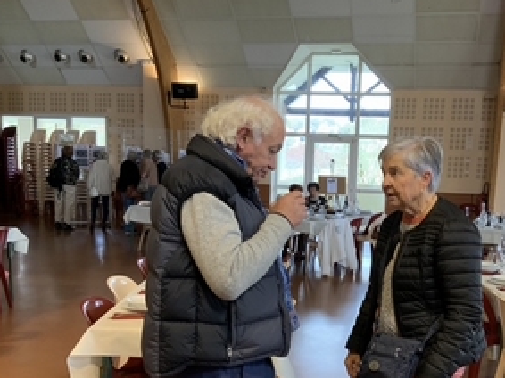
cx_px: 323
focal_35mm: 41
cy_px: 244
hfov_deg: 45.3
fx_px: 598
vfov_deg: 34.9
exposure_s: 1/50
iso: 64
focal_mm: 3
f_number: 1.8
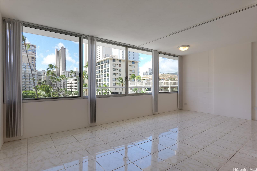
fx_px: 128
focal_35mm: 18
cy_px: 86
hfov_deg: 90.0
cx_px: 128
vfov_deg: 67.4
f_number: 8
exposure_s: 1/100
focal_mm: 18
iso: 100
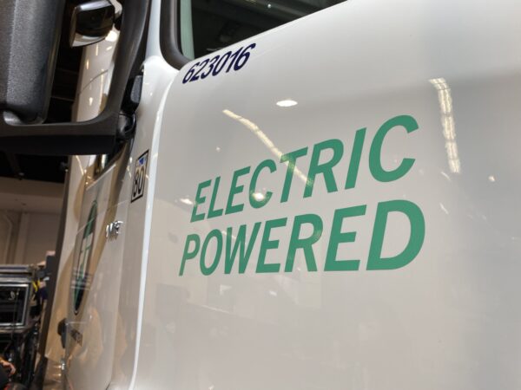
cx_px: 260
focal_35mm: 26
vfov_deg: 53.1
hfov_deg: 67.3
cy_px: 195
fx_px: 391
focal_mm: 4.25
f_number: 1.8
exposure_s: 1/120
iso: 32
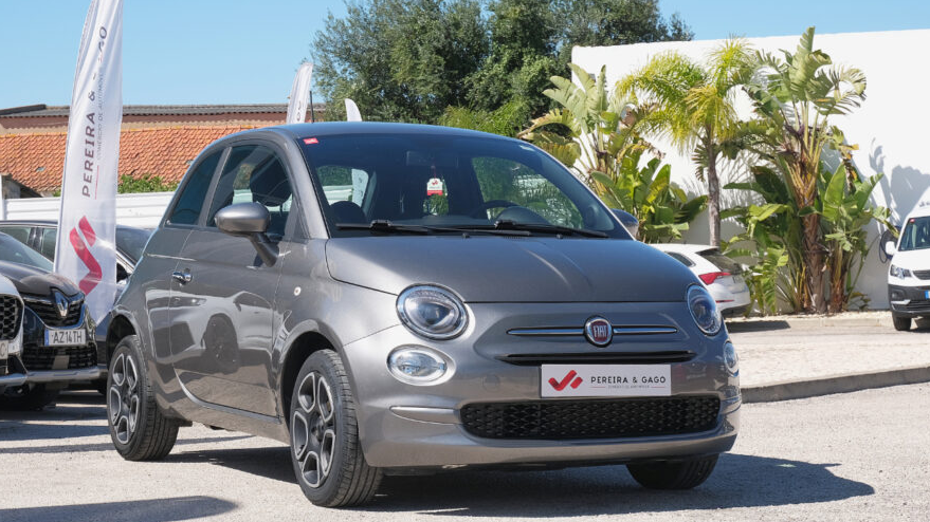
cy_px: 290
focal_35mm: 83
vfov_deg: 14.6
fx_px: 2046
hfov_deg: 25.6
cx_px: 411
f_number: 9
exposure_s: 1/200
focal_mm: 45
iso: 160
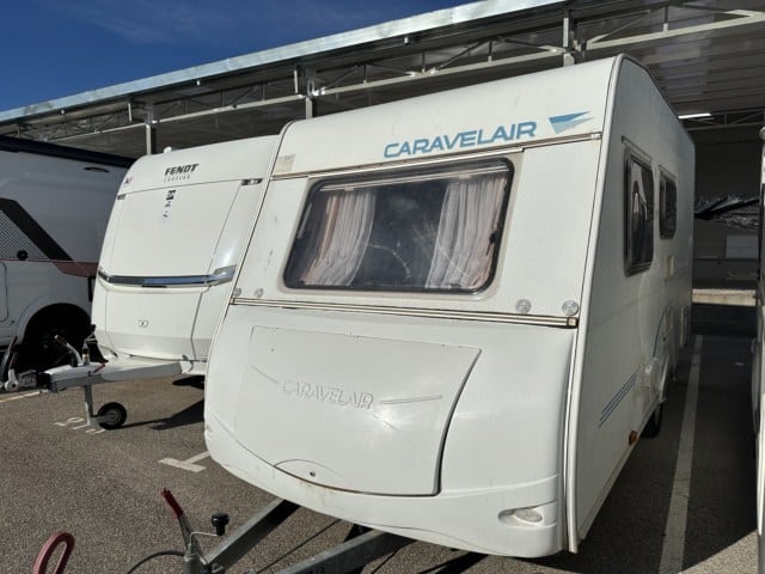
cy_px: 287
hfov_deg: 71.6
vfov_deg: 56.8
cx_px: 382
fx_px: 530
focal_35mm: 24
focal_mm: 6.86
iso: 80
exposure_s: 1/18519
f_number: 1.78
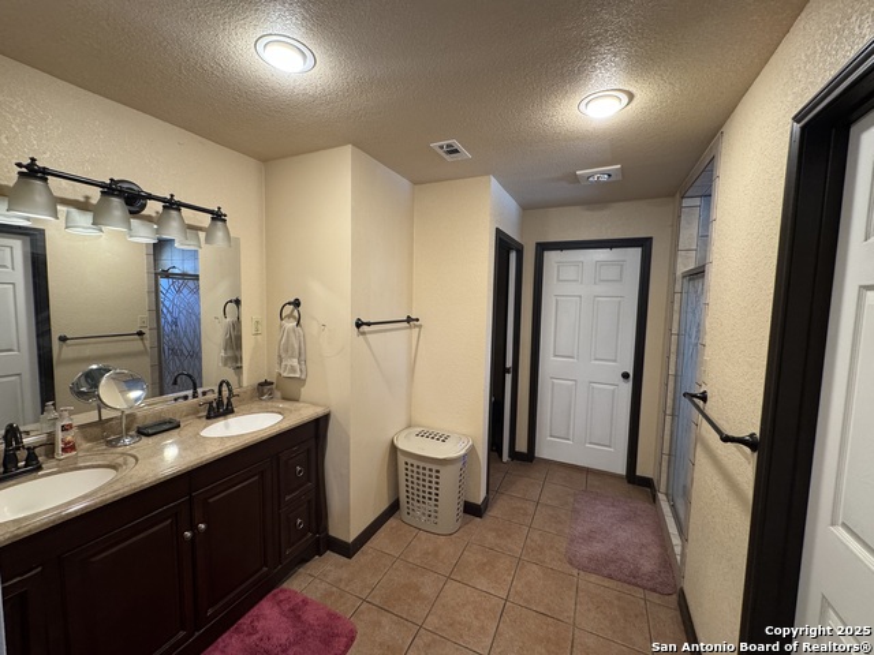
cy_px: 328
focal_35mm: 14
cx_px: 437
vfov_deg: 85.7
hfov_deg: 102.1
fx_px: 353
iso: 250
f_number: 2.2
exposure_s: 1/60
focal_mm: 2.22
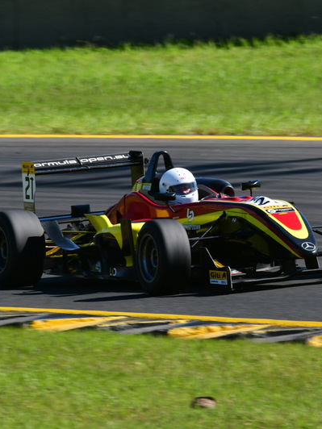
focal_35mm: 868
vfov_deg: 2.3
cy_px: 214
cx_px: 231
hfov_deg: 1.7
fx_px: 10766
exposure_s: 1/500
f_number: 11
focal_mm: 400
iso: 400
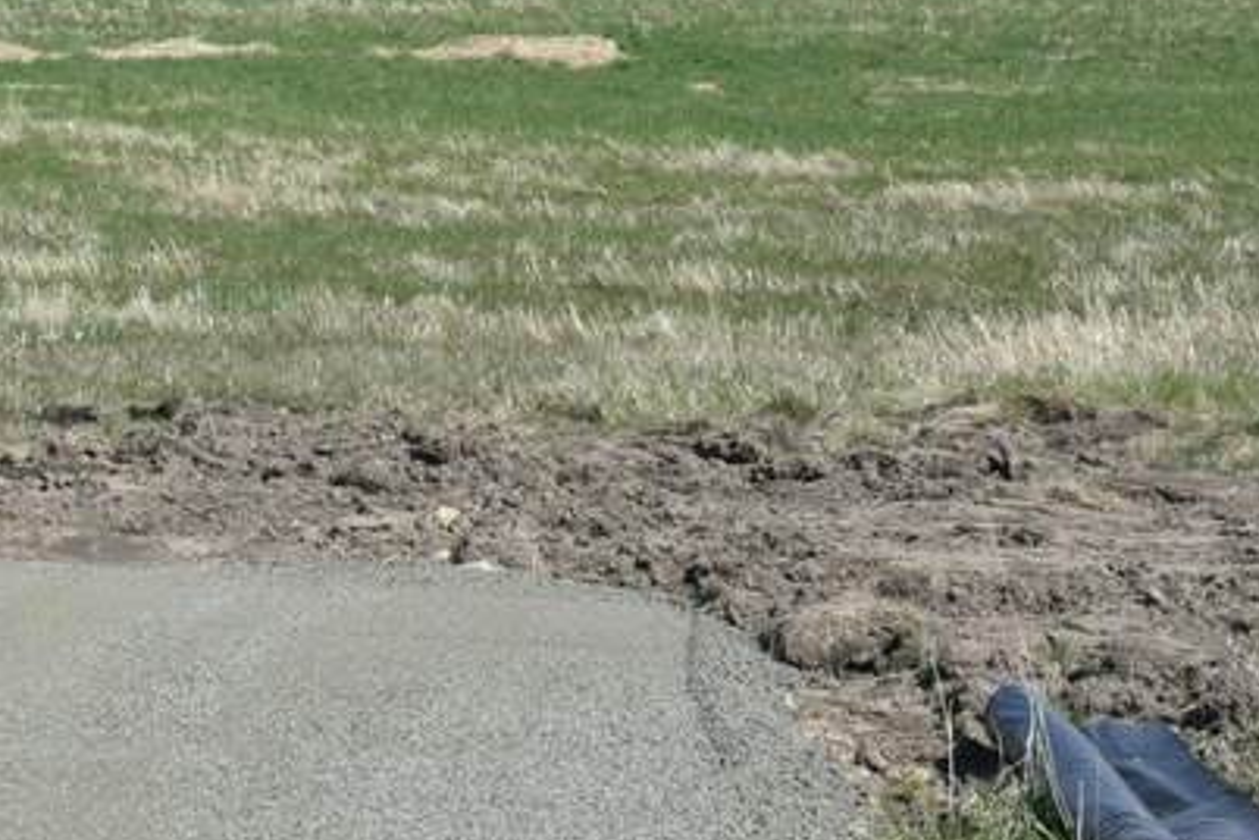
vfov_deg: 8.9
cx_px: -379
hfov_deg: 13.0
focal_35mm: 153
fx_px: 5350
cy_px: -56
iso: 200
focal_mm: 48
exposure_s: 1/100
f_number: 22
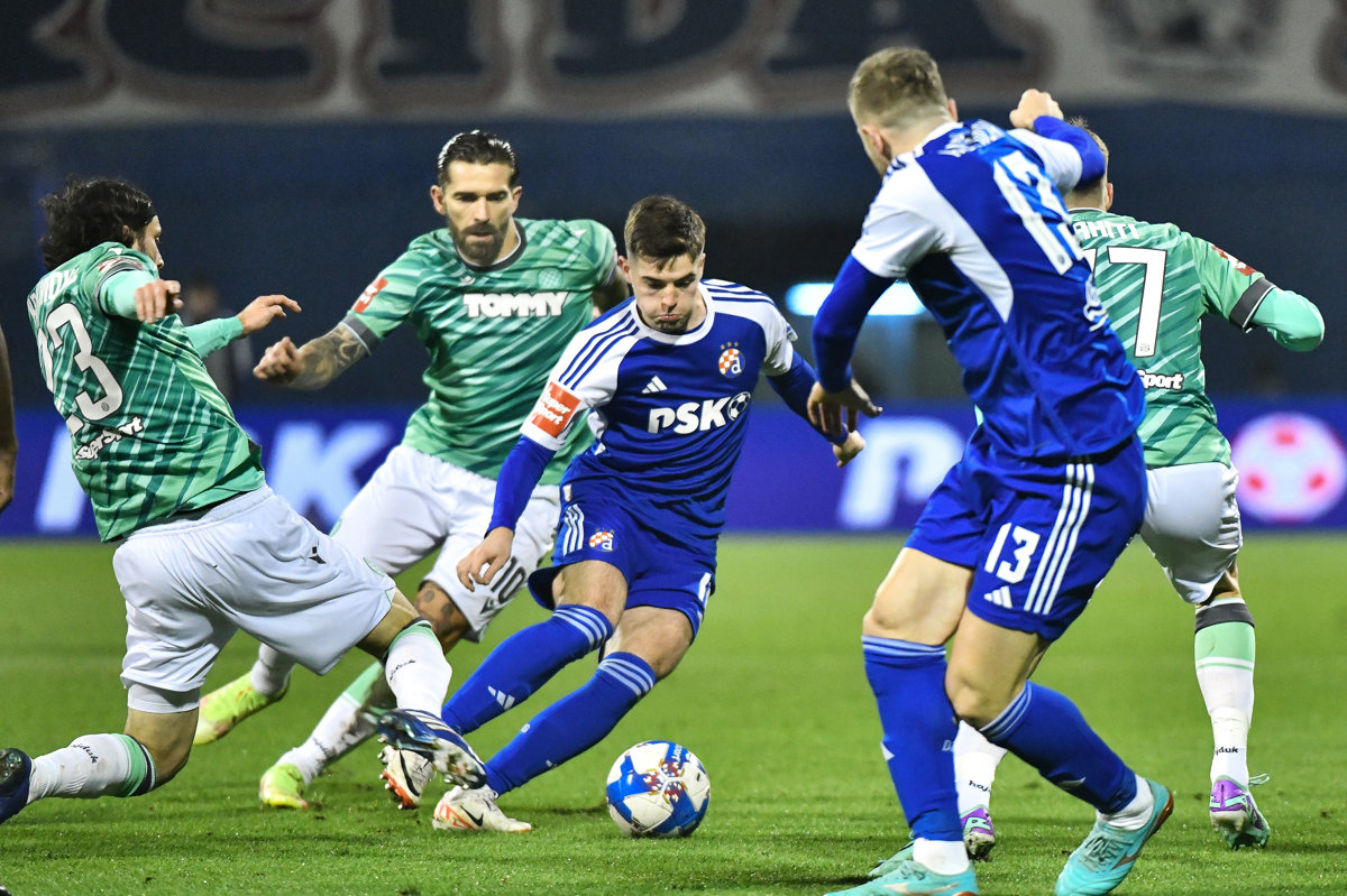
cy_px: 448
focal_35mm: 330
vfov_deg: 4.2
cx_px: 674
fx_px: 12342
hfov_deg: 6.2
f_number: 4
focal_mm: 330
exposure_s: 1/1000
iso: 5000
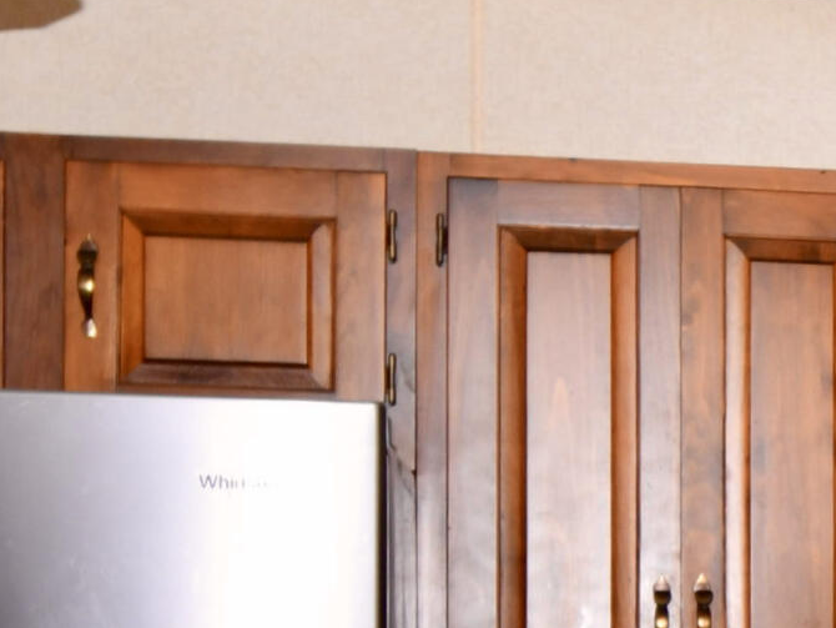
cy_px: 731
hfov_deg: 13.9
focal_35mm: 129
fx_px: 3117
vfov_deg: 11.3
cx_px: 1401
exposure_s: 1/200
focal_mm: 20
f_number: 6.3
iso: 200
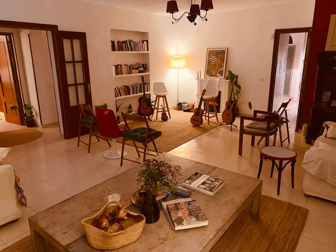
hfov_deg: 67.3
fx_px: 252
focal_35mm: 26
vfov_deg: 53.1
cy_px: 126
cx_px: 168
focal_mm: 4.25
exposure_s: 1/25
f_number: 1.8
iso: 640
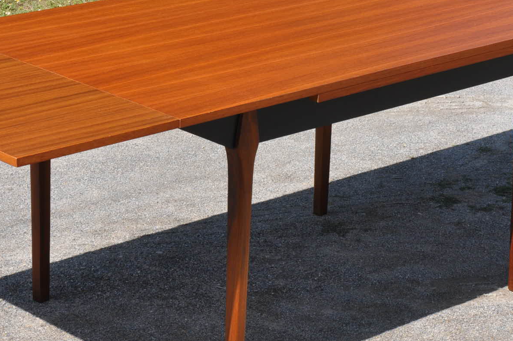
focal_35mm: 130
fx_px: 1851
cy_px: 167
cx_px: 323
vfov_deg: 10.5
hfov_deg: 15.8
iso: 320
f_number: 14
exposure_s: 1/200
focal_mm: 48
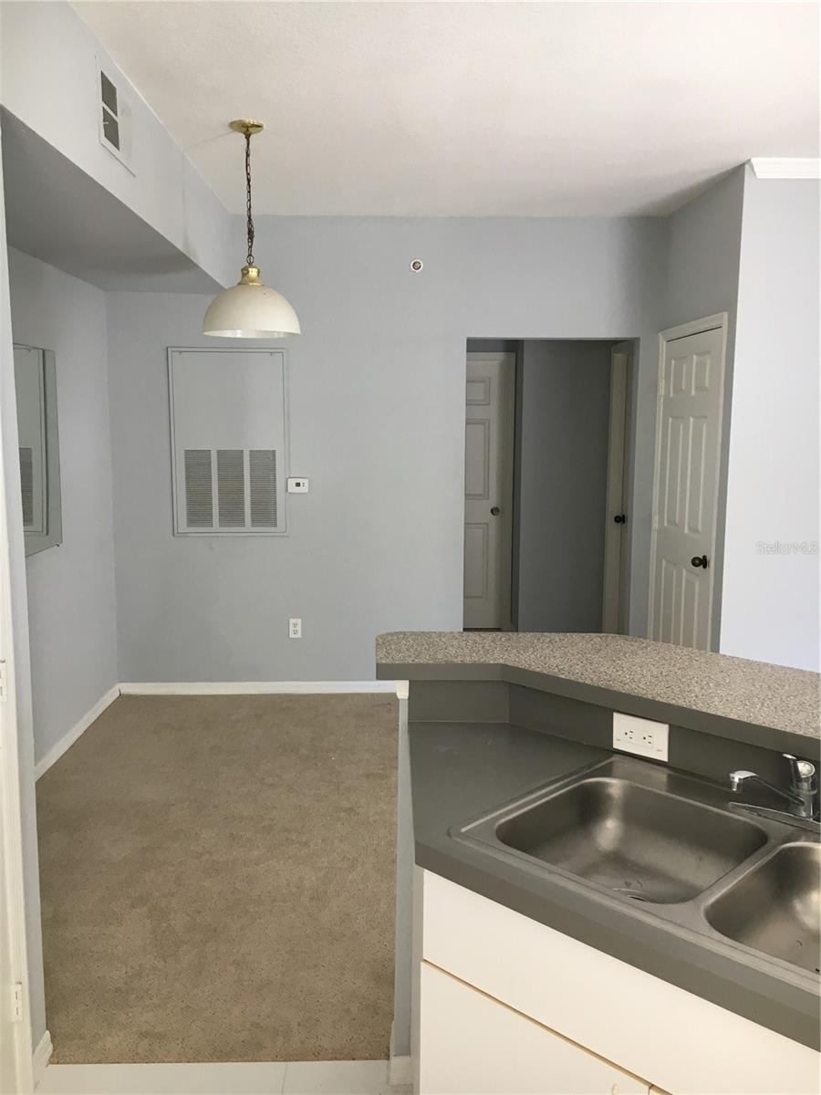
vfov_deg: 61.7
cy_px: 548
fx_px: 917
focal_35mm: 29
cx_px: 410
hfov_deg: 48.2
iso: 50
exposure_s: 1/30
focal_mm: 4.15
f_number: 2.2
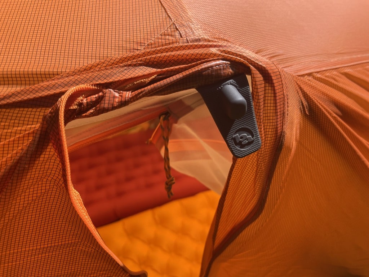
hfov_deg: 67.3
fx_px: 277
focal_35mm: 26
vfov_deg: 53.1
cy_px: 138
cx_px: 184
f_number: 1.6
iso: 32
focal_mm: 4.2
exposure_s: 1/1916
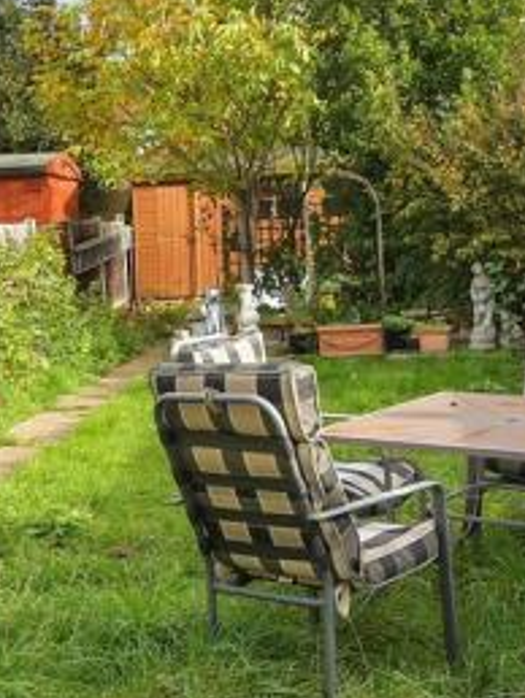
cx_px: 317
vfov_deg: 31.5
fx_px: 1231
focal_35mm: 61
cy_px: 248
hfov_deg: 24.0
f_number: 8
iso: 125
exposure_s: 1/80
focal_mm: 11
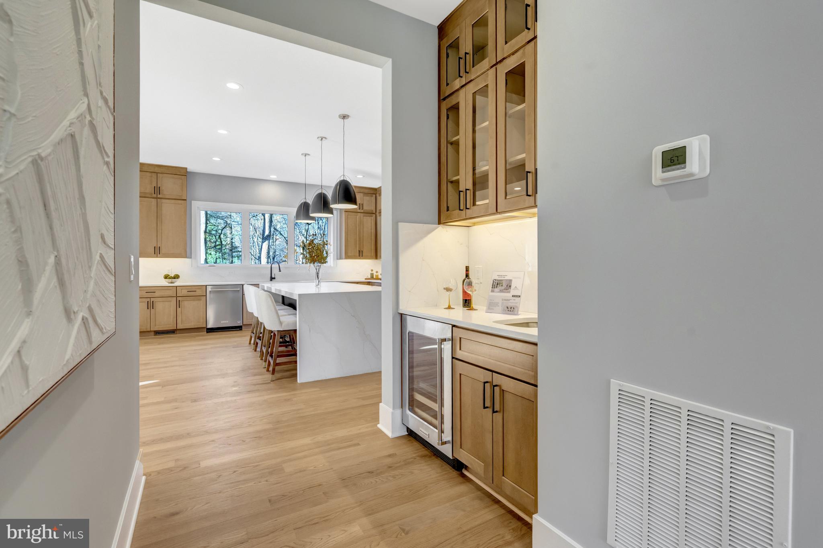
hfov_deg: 96.7
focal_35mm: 16
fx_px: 366
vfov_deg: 73.7
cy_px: 274
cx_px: 412
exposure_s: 1/60
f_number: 8
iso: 1250
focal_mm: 16
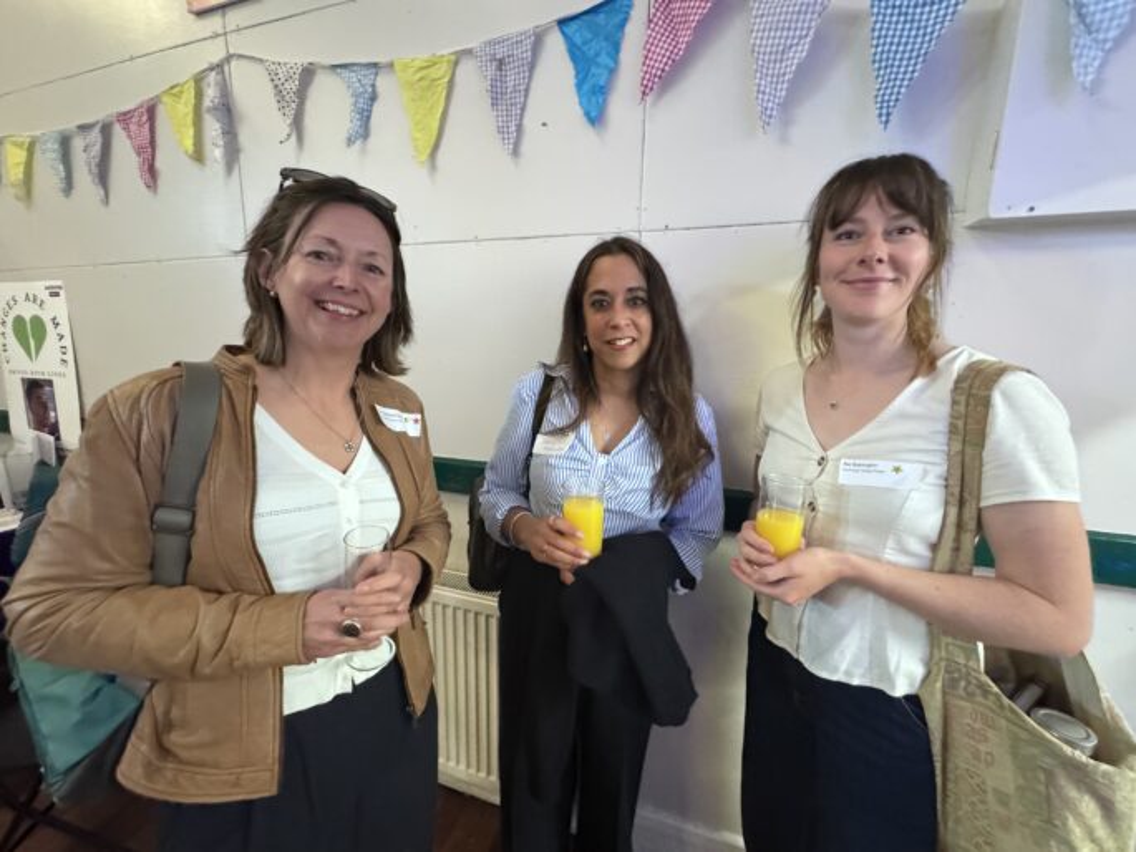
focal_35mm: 14
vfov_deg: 85.7
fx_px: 460
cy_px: 426
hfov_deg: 102.1
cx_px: 568
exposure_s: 1/50
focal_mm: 2.22
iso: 1250
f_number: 2.2
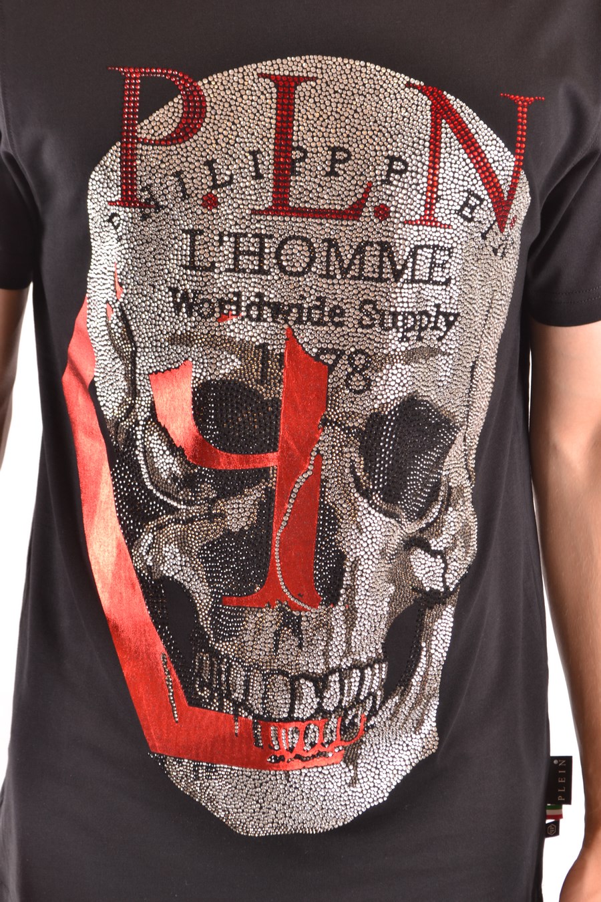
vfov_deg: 28.1
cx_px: 300
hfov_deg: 18.9
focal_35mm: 72
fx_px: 1803
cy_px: 451
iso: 200
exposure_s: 1/25
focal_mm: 48
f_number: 8
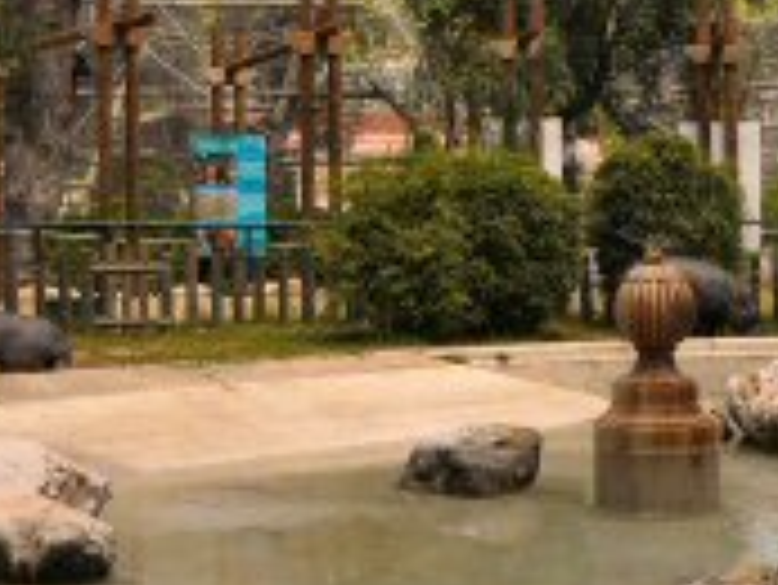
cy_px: 202
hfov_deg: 24.1
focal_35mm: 81
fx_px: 1822
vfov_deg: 18.2
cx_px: 472
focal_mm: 5.2
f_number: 5
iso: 100
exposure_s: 1/500
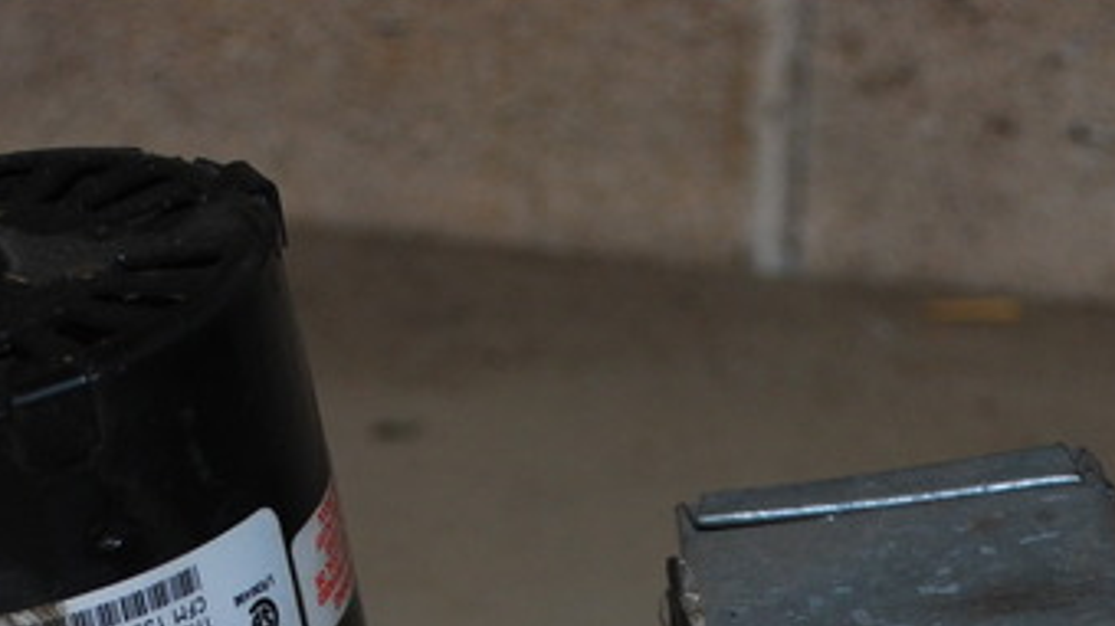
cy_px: 1073
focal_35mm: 237
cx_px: 443
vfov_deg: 5.1
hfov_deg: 9.1
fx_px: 7005
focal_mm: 50
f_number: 5
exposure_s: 1/60
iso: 200
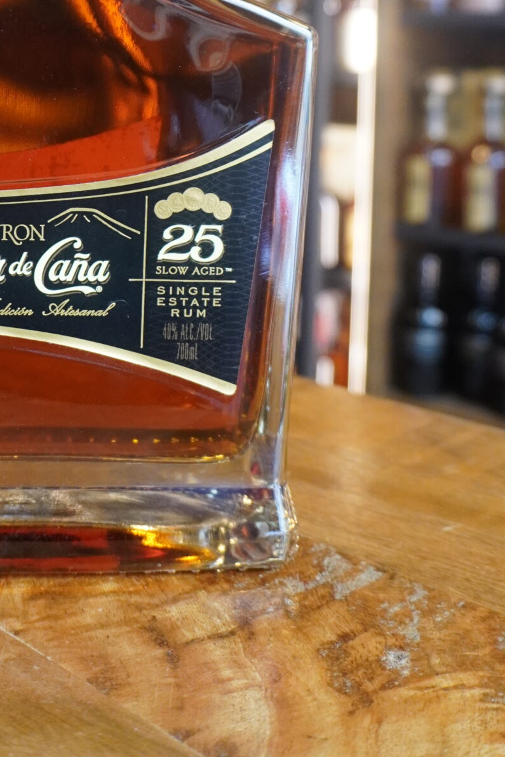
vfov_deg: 36.3
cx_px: 32
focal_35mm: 52
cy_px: 106
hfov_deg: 25.1
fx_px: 1094
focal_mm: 16
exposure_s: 1/60
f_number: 4
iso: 1250
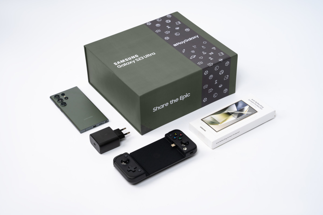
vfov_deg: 19.5
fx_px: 628
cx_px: 162
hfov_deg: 28.8
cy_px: 108
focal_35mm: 70
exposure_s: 1/160
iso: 160
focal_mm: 70
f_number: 8
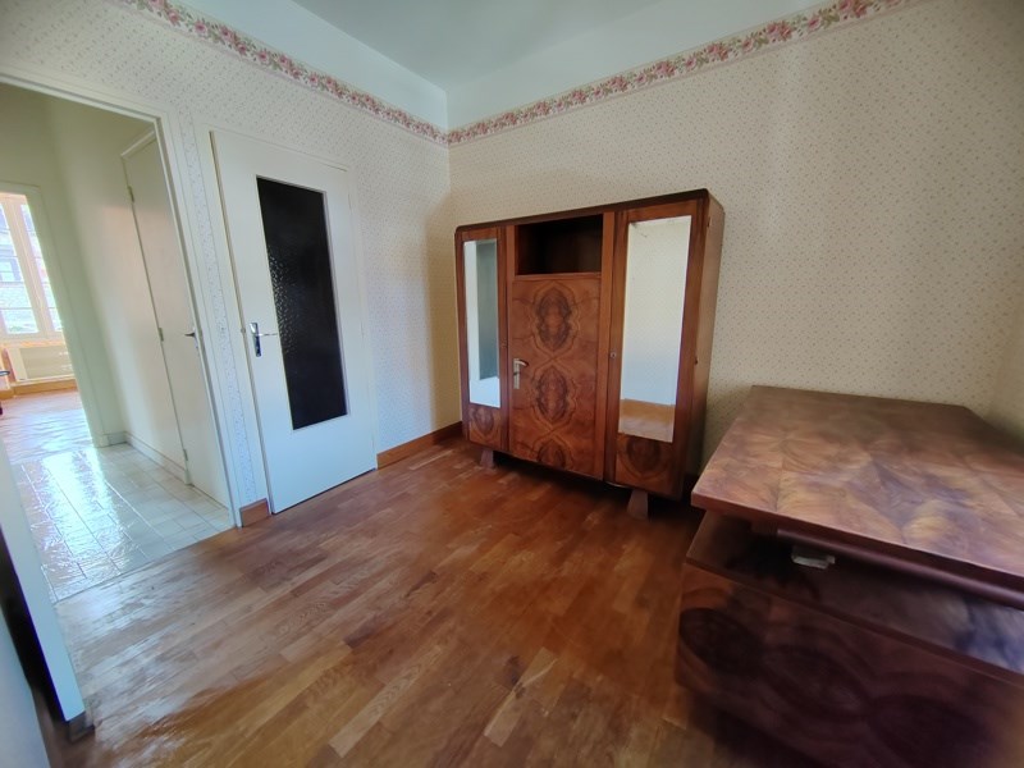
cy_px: 384
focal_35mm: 13
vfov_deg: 89.9
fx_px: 385
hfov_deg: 106.2
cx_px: 512
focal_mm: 2.16
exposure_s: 1/33
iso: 500
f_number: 2.2
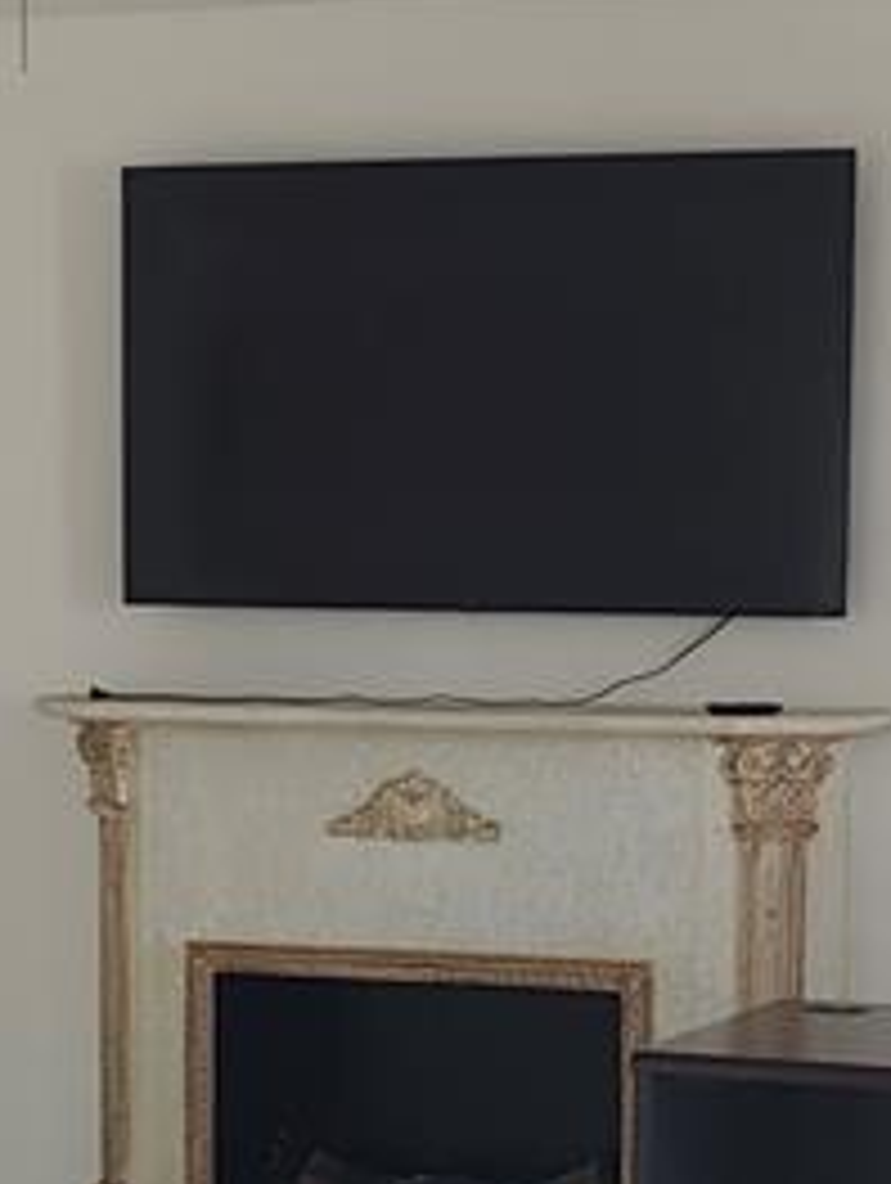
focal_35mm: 105
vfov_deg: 18.3
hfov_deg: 14.1
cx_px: 436
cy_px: 1139
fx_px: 3595
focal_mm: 6.06
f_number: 1.8
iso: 160
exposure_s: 1/51
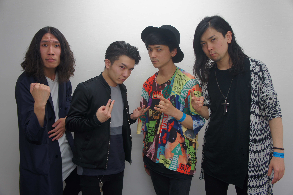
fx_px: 281
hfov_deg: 55.1
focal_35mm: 34
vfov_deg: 38.3
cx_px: 146
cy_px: 98
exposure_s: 1/50
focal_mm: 23
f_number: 4
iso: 200
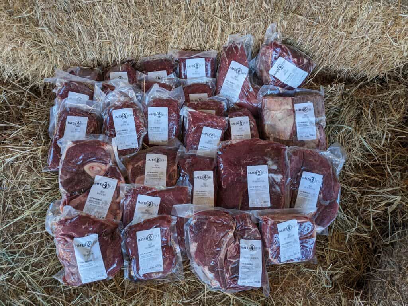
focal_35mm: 25
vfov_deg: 54.9
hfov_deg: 69.4
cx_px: 204
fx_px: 295
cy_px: 153
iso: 146
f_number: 1.89
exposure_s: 1/120
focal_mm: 5.43
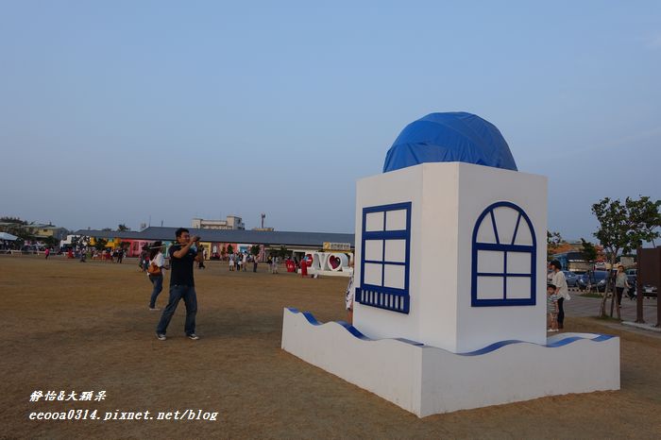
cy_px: 220
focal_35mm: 24
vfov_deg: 53.1
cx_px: 330
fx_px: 440
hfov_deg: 73.8
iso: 125
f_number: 5.6
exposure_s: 1/160
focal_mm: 8.8
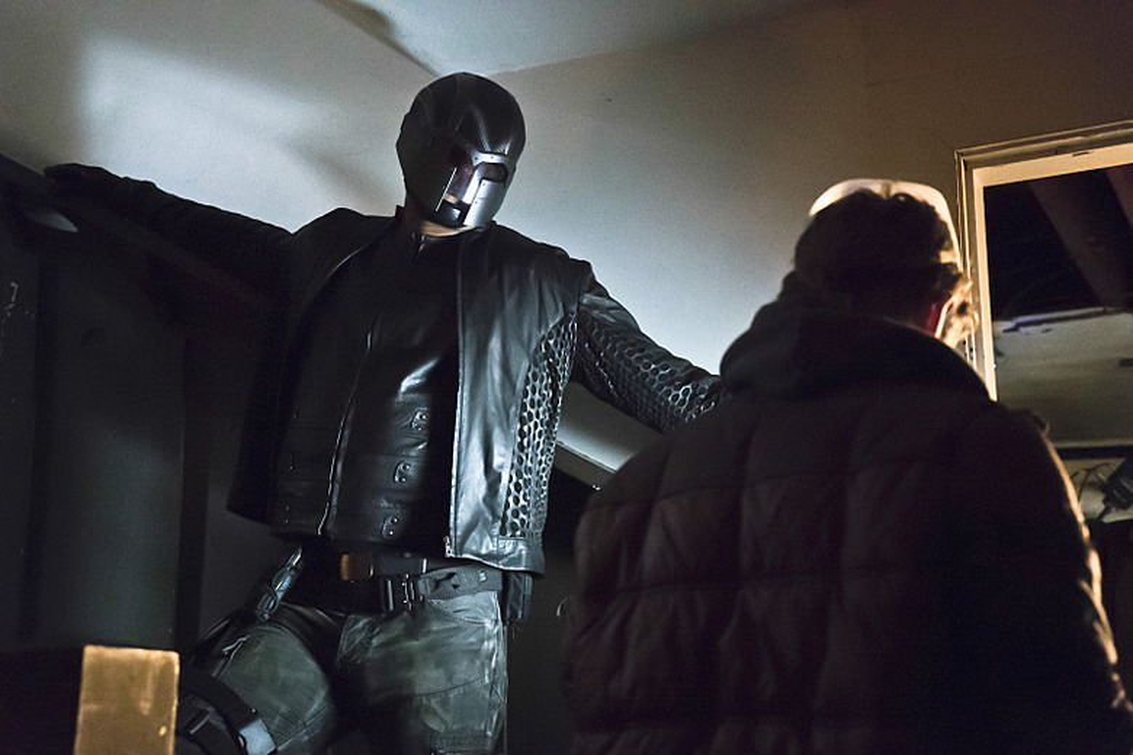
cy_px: 378
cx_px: 566
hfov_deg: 35.6
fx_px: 1762
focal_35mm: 56
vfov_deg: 24.2
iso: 10000
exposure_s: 1/100
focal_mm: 56
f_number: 4
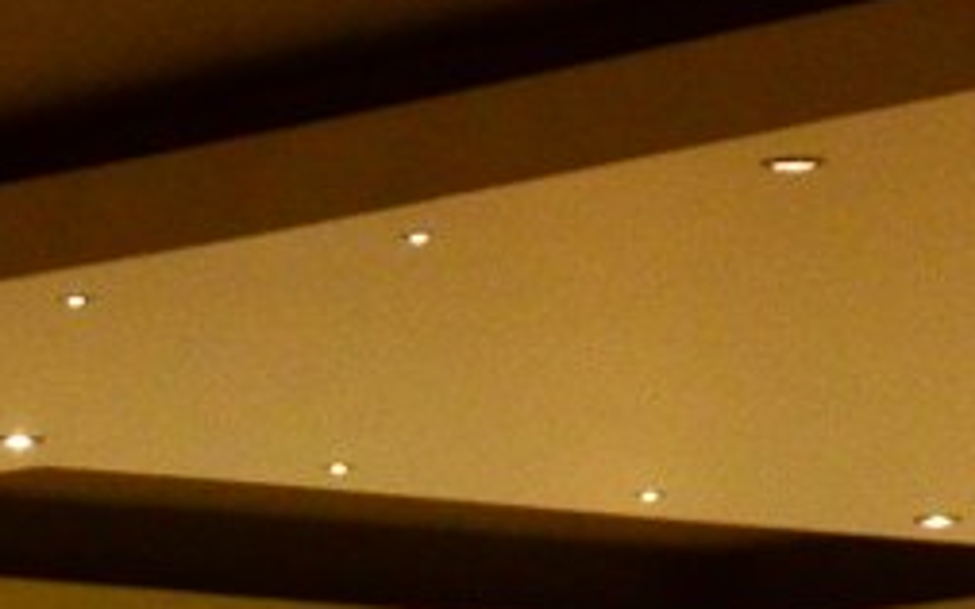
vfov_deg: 3.8
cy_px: 1646
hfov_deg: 6.2
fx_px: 8958
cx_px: 50
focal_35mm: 337
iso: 1250
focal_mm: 35
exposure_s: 1/100
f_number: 4.5
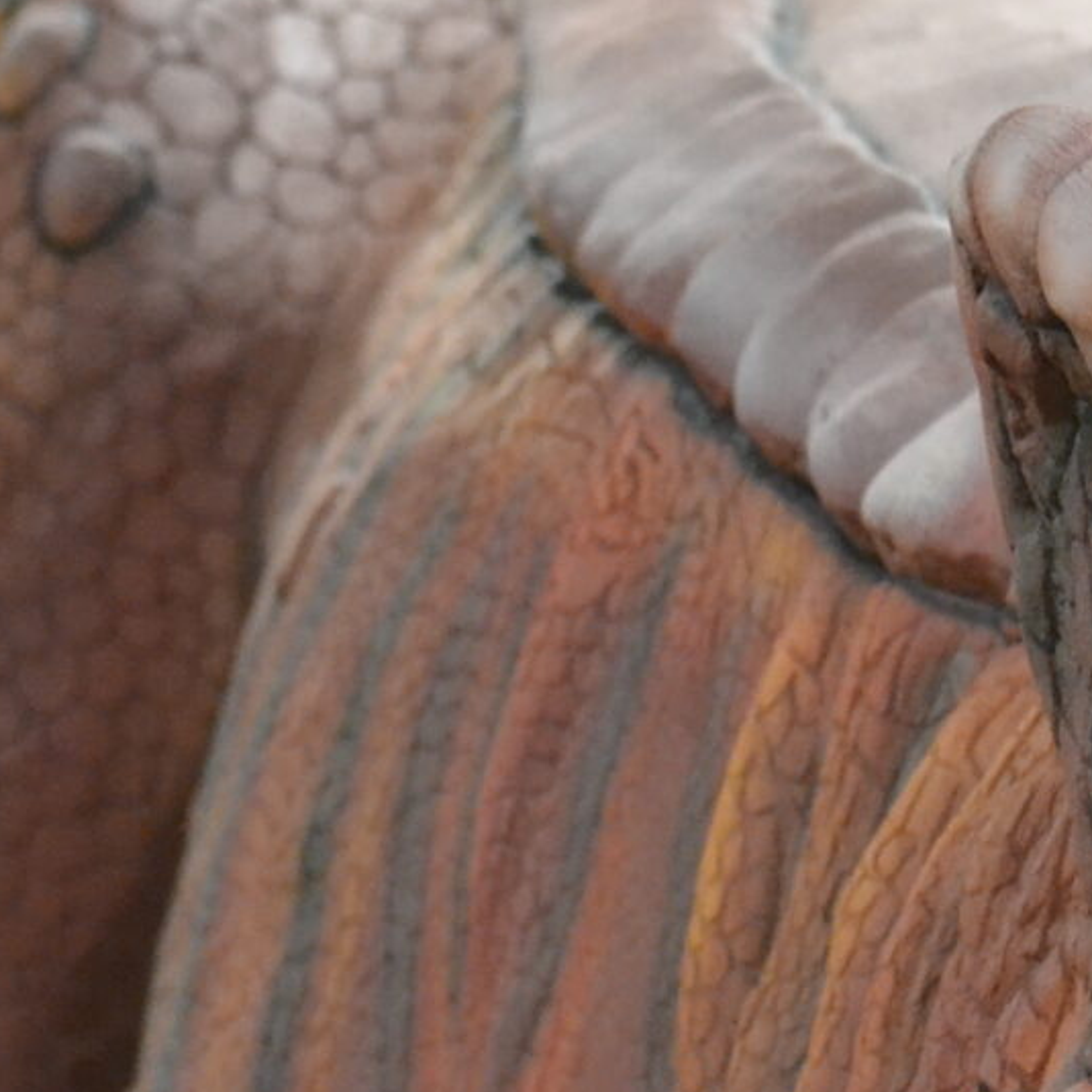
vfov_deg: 3.7
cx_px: 794
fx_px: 17060
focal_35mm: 478
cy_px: 1352
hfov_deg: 3.7
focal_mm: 98
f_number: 4.5
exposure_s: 1/50
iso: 3200
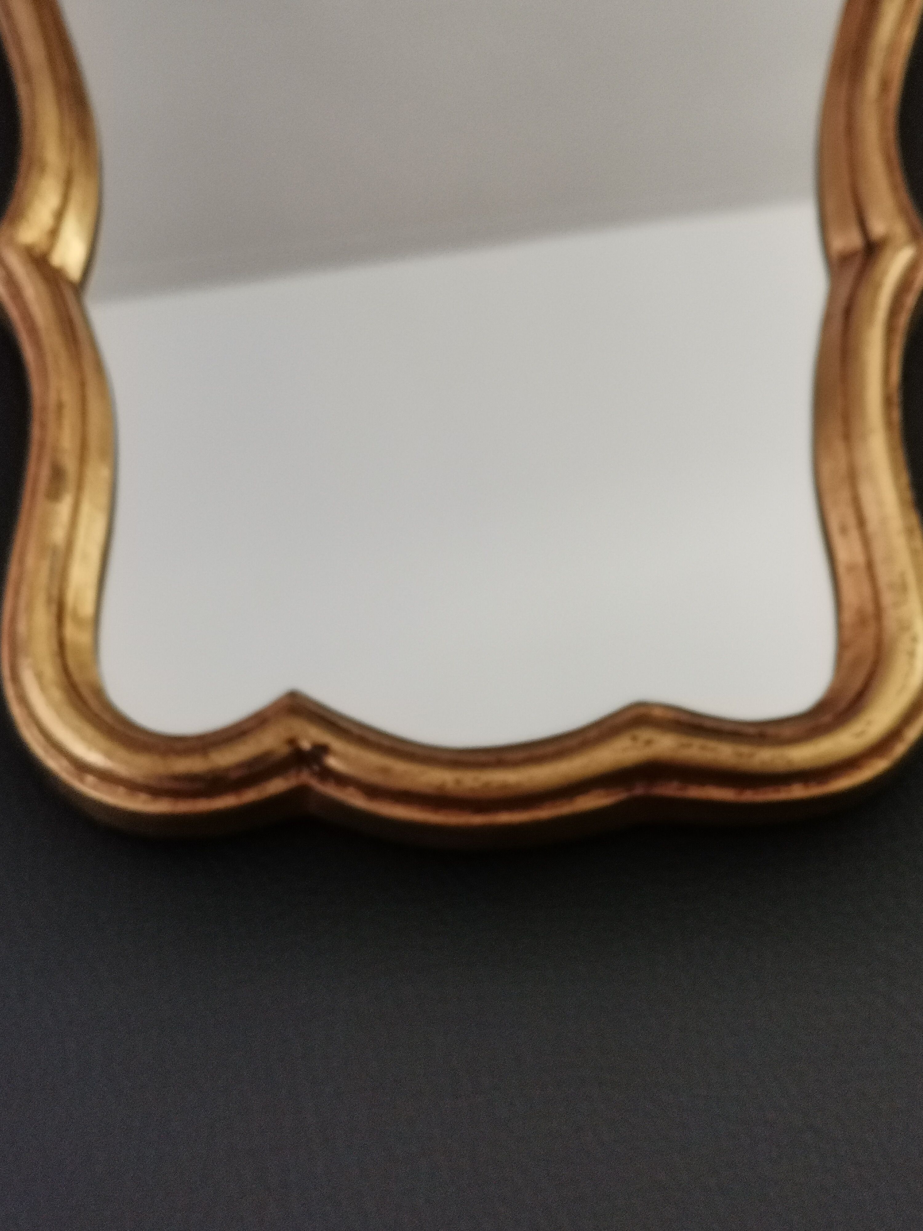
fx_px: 1529
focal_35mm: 43
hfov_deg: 33.6
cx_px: 462
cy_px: 616
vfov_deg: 43.9
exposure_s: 1/120
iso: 320
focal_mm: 4.75
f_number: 1.8
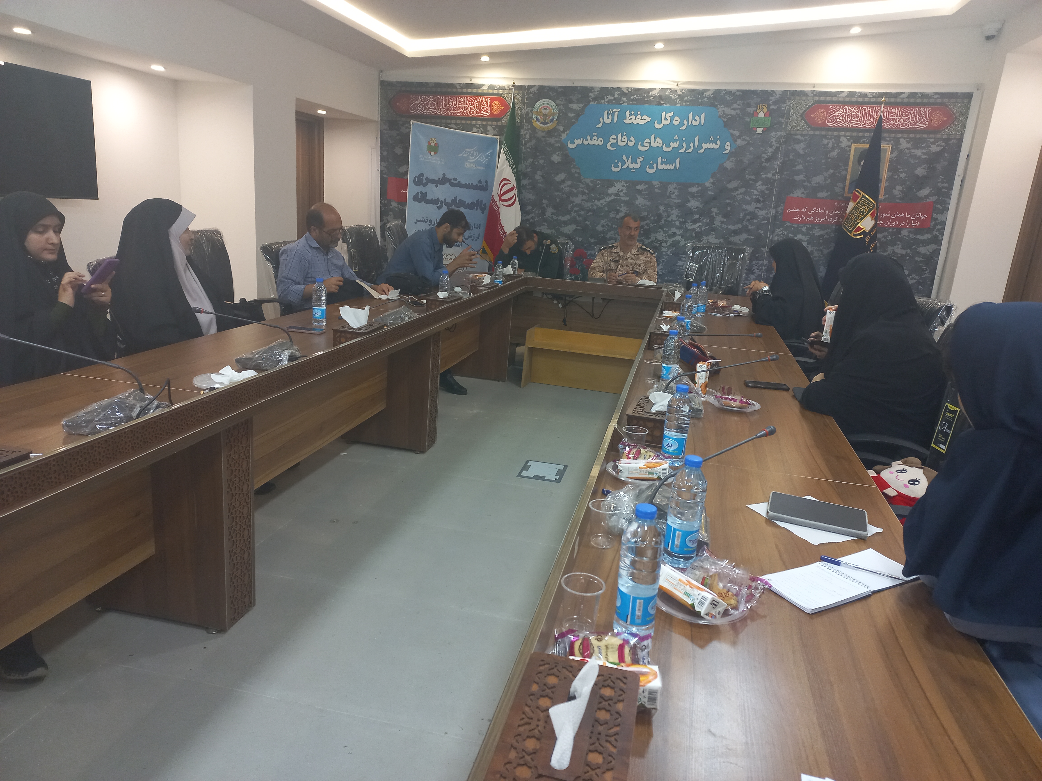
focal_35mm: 25
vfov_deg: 54.9
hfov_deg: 69.4
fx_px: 753
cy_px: 390
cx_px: 521
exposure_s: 1/50
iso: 125
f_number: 1.8
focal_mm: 4.6
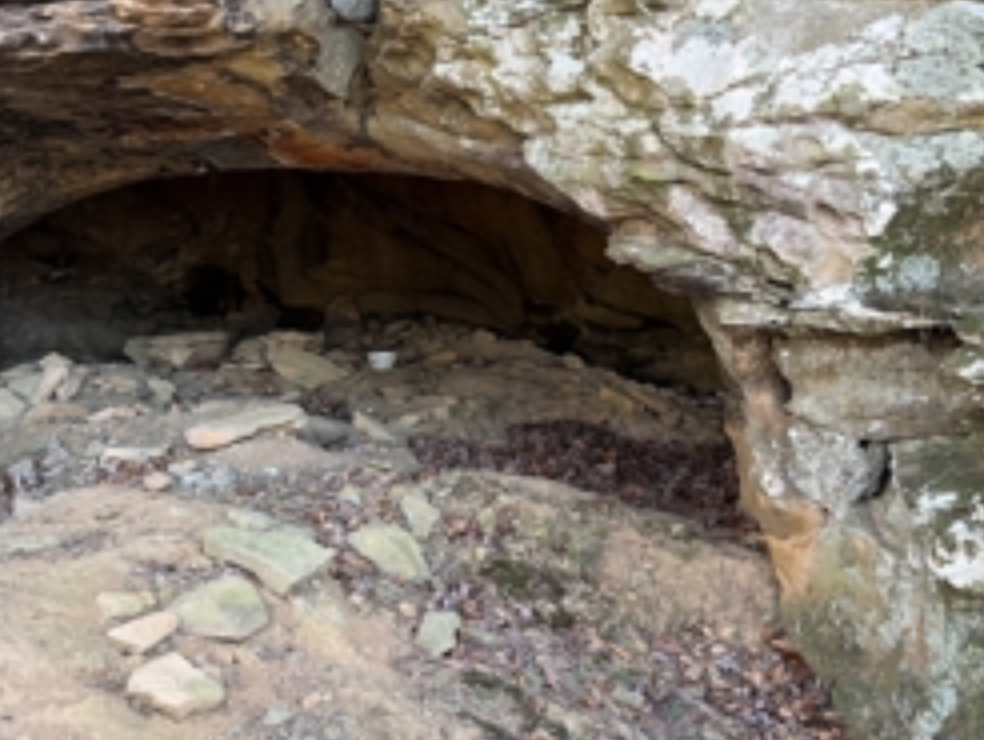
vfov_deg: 36.9
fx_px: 1110
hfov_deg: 47.2
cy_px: 368
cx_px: 348
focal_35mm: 39
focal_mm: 6.76
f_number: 1.78
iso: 160
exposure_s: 1/121
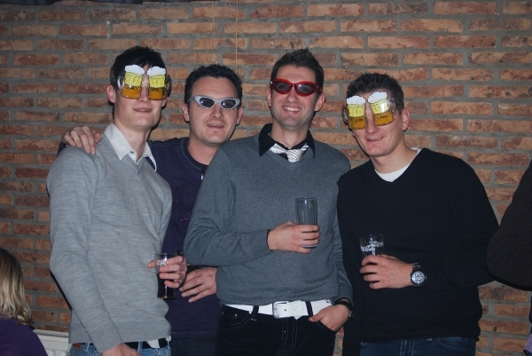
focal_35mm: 82
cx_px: 266
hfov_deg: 24.6
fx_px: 1220
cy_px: 178
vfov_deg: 16.6
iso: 220
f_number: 4
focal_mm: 55
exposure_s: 1/60
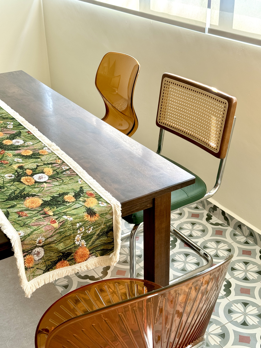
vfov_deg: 39.7
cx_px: 130
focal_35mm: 48
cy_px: 174
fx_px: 483
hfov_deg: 30.3
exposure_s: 1/105
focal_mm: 6.76
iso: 100
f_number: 1.78
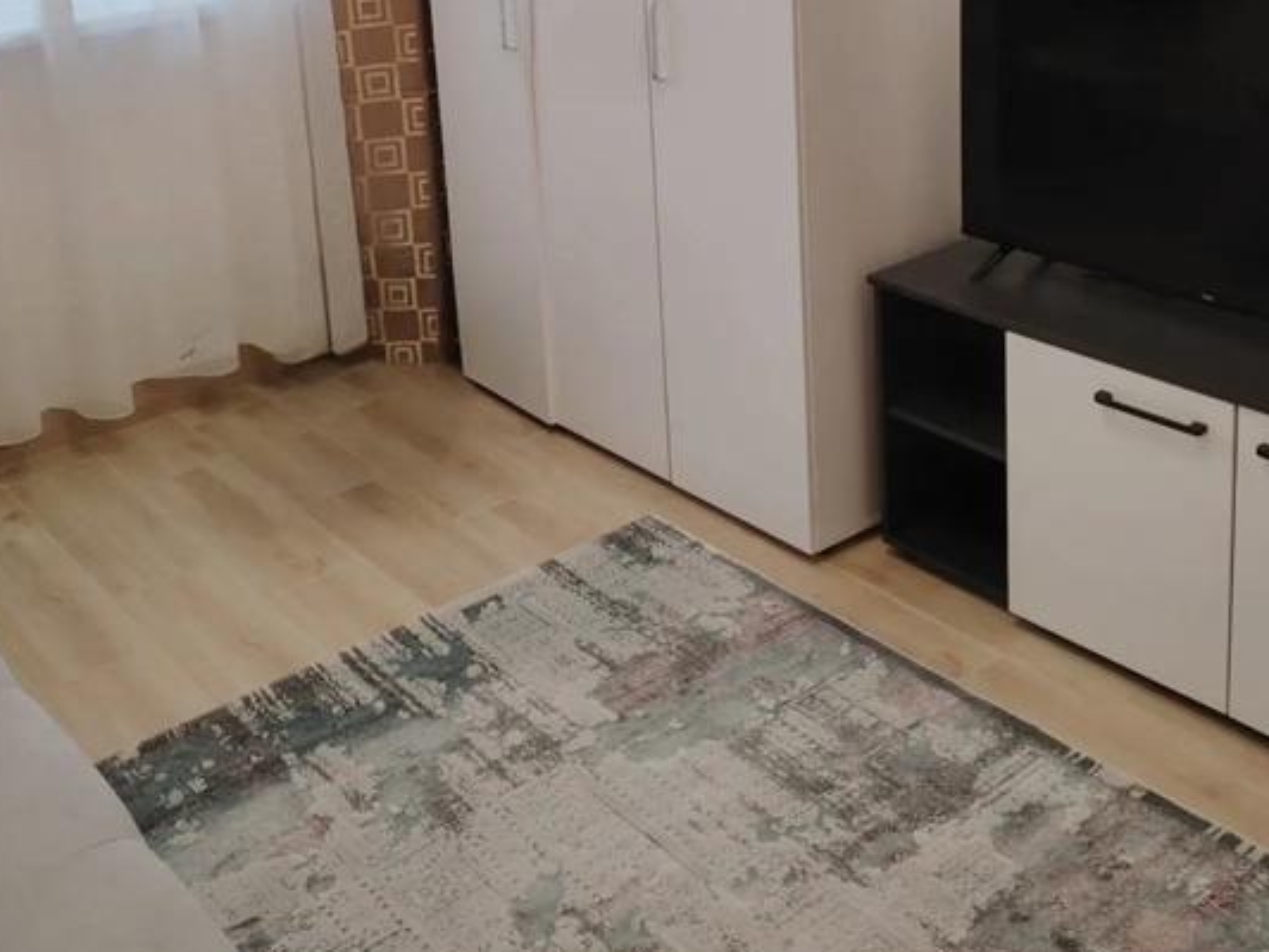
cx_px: 640
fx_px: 1650
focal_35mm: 45
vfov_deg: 30.7
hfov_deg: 42.1
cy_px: 88
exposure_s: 1/50
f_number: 1.75
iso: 369
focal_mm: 5.25
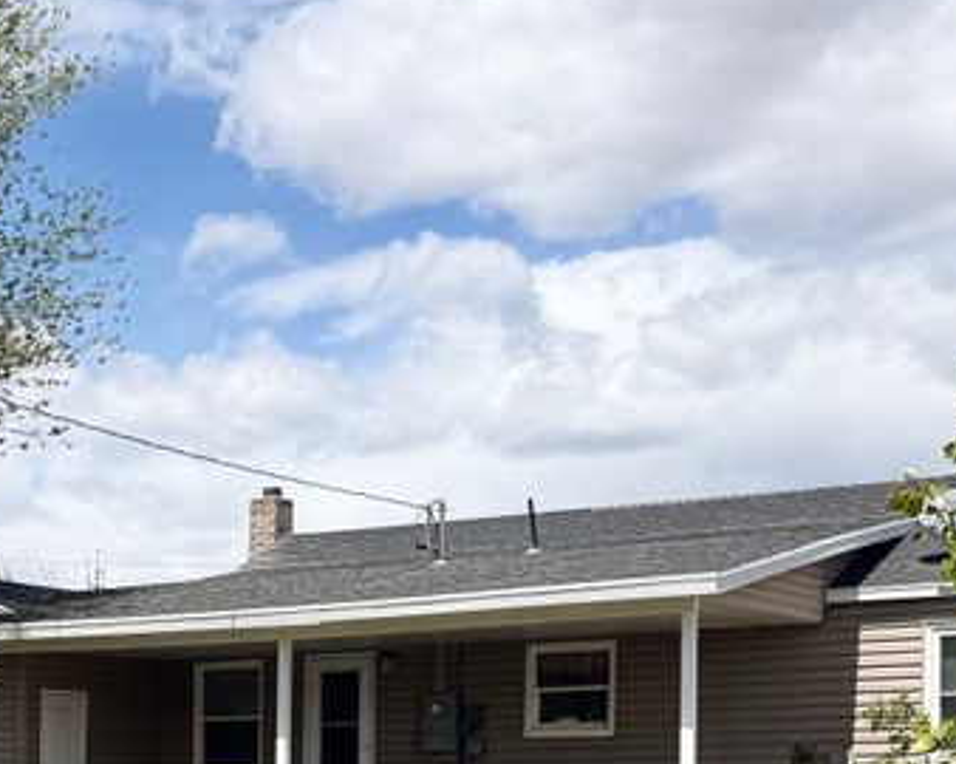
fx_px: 2008
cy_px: 843
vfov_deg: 20.5
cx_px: -133
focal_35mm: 71
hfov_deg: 24.7
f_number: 1.78
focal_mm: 6.76
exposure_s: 1/4673
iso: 80
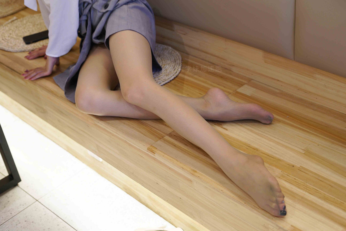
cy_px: 116
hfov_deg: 39.6
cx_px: 173
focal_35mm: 50
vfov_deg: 27.0
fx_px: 481
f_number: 3.2
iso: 250
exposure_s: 1/30
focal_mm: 50
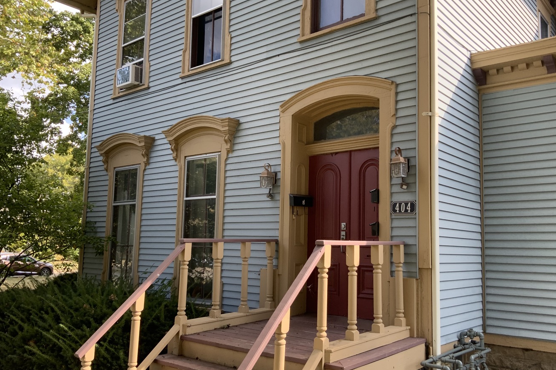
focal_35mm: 33
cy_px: 192
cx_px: 300
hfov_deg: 57.2
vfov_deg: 40.0
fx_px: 510
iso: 16
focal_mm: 3
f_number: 1.8
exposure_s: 1/218
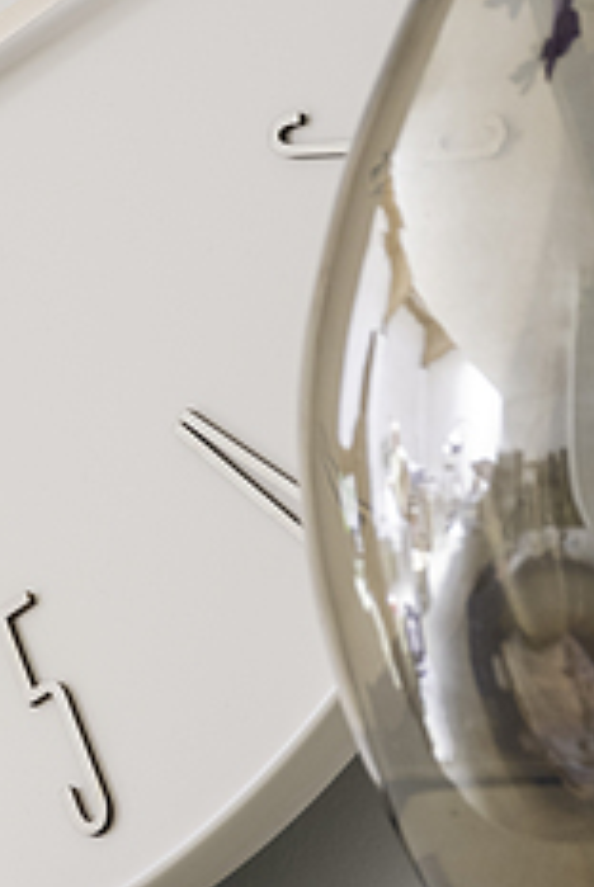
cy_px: 367
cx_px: -95
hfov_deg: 3.5
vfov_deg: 5.3
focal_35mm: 390
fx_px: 9623
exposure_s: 1/8
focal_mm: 105
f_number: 5
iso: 320
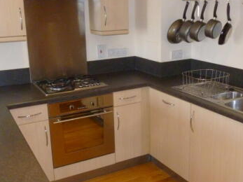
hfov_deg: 44.7
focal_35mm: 42
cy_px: 87
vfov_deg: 34.3
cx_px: 137
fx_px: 295
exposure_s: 1/60
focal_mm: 4.5
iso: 400
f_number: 3.1
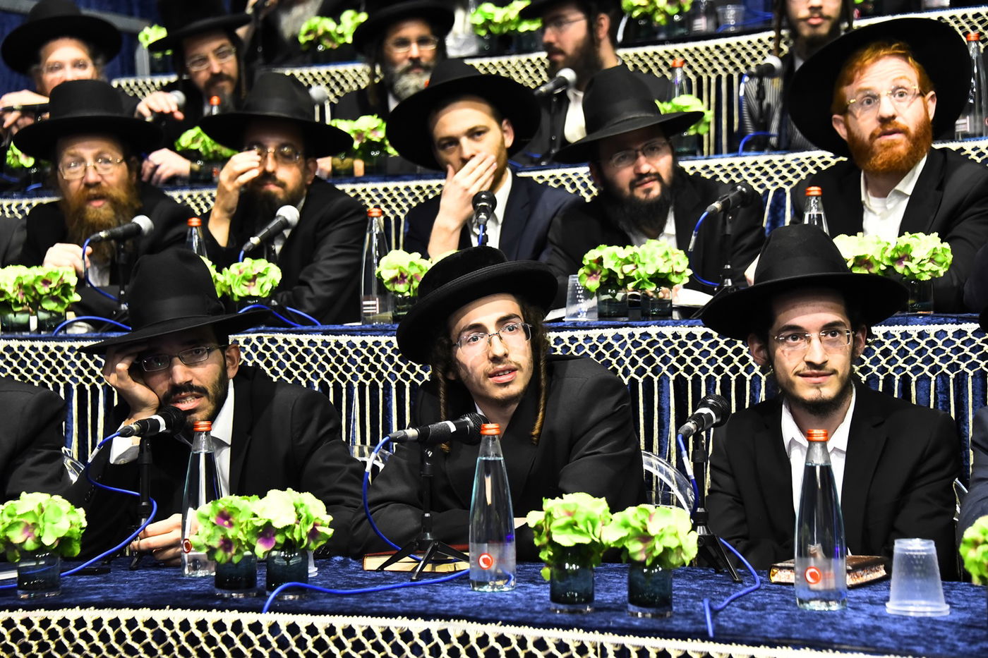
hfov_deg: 20.8
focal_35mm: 98
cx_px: 494
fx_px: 2689
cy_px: 329
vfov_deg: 14.0
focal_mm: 98
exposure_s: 1/60
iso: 3200
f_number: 5.6
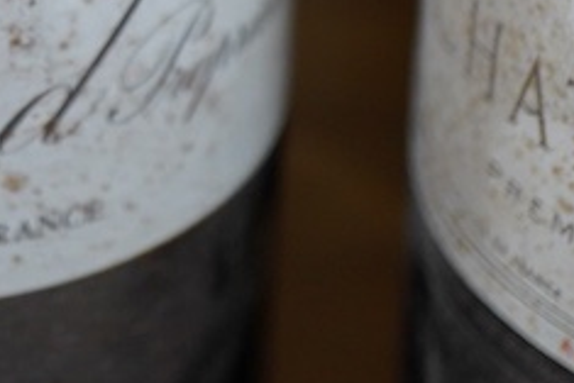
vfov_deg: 7.7
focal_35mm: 172
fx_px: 2744
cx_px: -64
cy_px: -302
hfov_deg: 11.8
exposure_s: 1/125
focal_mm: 30
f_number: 5.6
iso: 1250
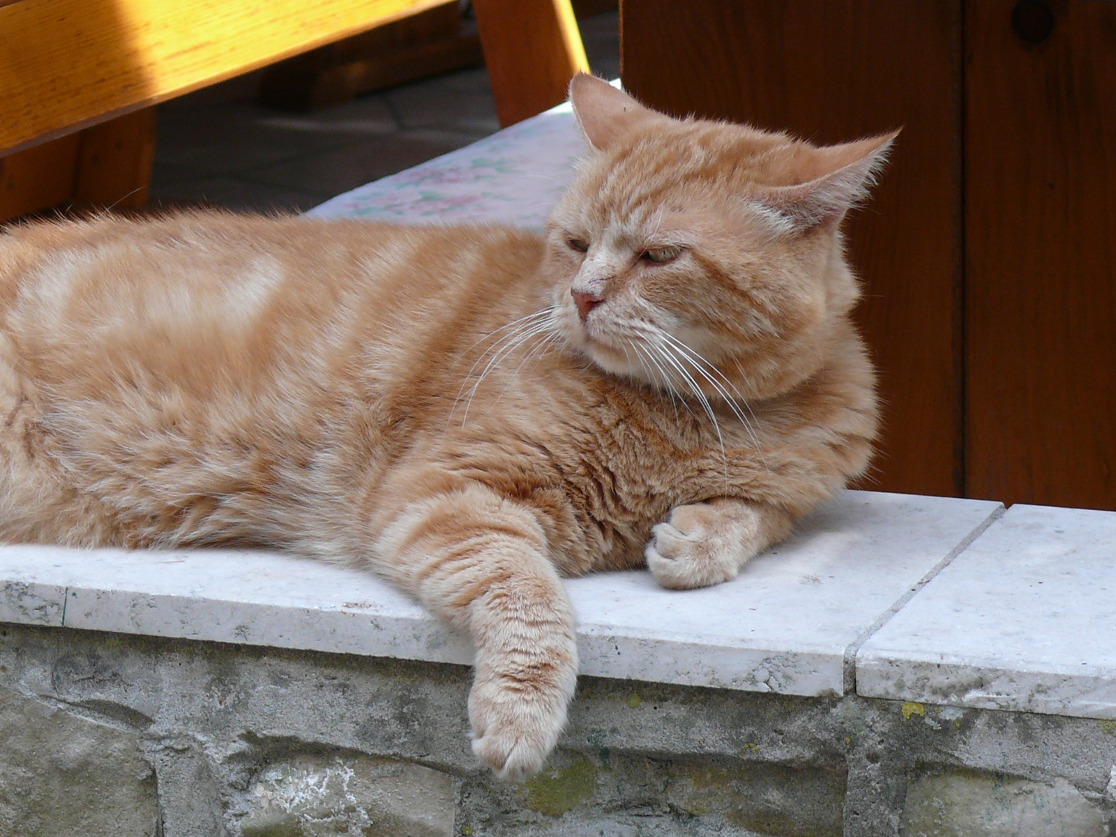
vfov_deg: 8.0
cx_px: 558
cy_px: 418
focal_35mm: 185
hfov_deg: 10.7
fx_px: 5964
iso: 100
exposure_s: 1/60
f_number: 3.2
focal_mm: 21.9
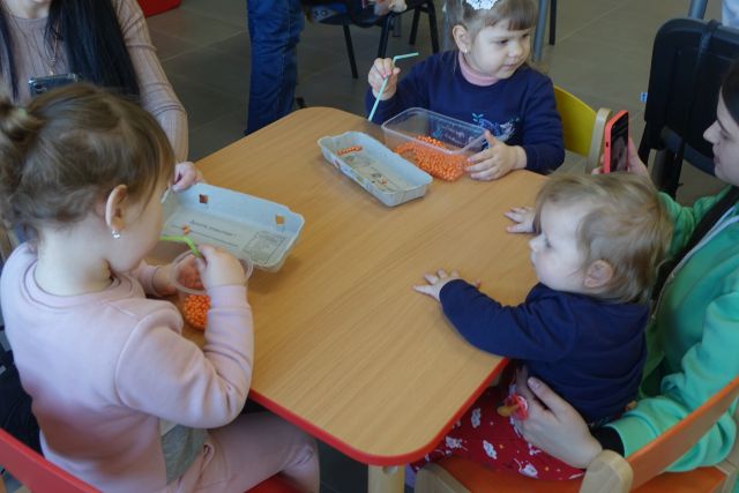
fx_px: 780
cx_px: 370
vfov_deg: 35.1
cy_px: 246
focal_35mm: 38
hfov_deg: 50.7
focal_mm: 13.94
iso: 125
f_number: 2.8
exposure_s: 1/50
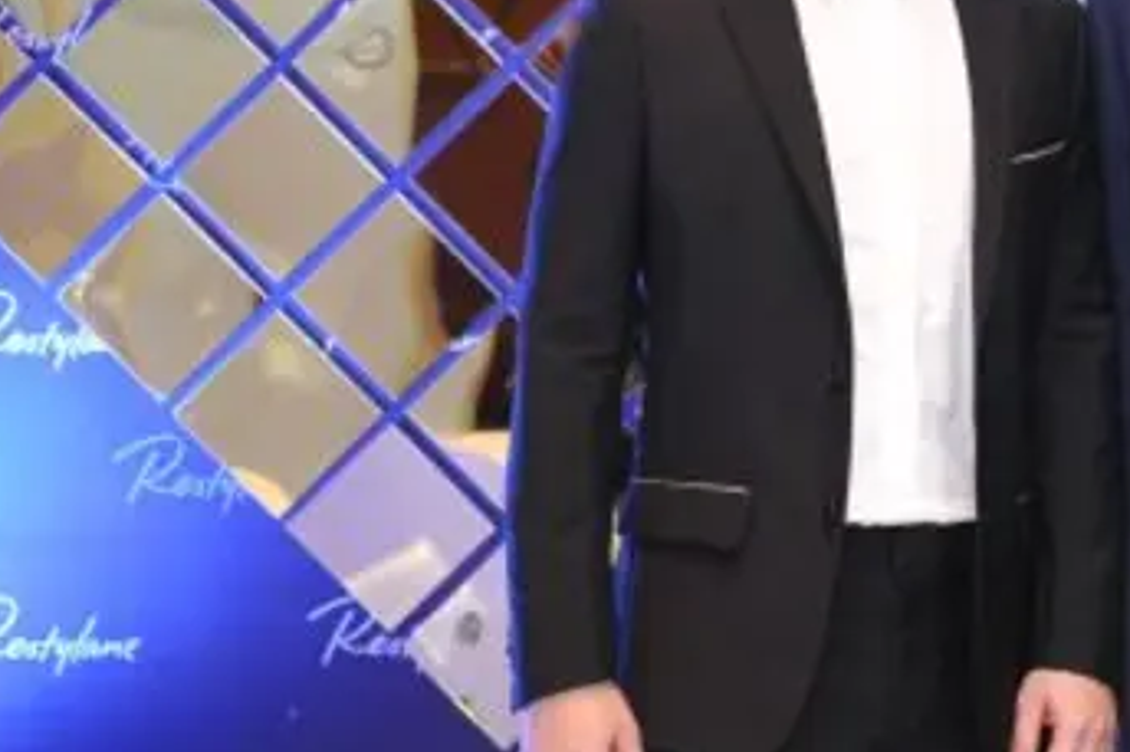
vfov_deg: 11.5
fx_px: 3702
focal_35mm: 118
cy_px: 84
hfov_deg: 16.8
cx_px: 1245
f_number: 3.2
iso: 1600
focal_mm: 52
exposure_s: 1/125
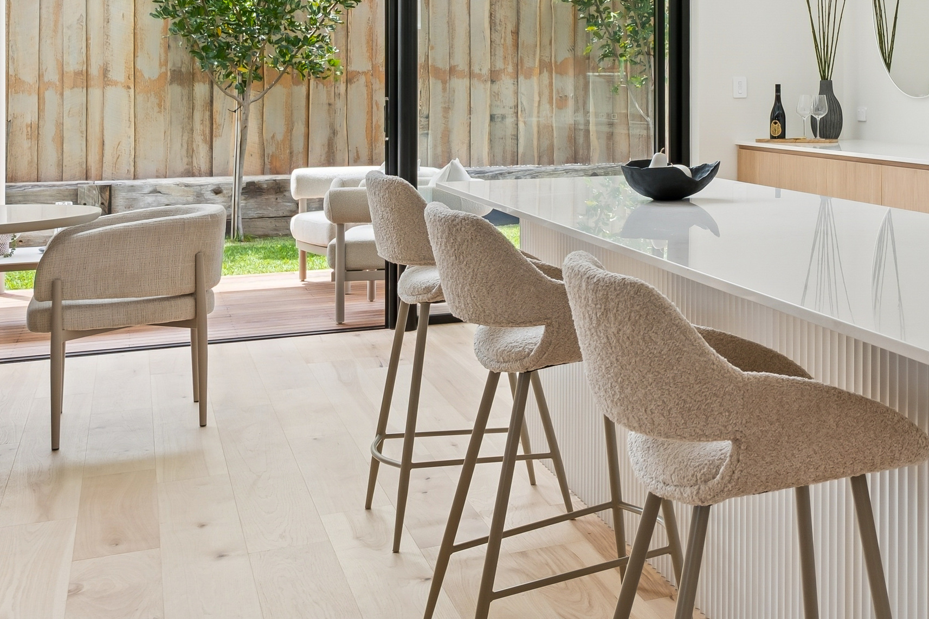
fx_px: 1445
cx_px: 1051
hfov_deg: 31.2
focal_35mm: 56
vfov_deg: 23.7
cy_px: 88
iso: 400
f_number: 9
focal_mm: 24
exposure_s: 1/125
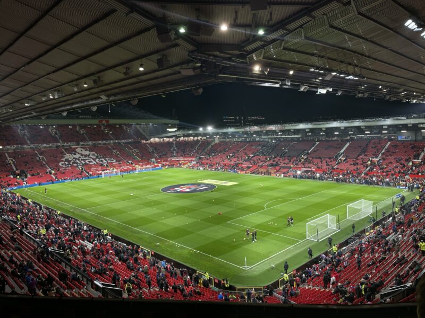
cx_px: 212
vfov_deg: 53.1
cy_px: 159
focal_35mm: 26
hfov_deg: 67.3
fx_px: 319
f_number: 1.6
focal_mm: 4.2
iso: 80
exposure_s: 1/100
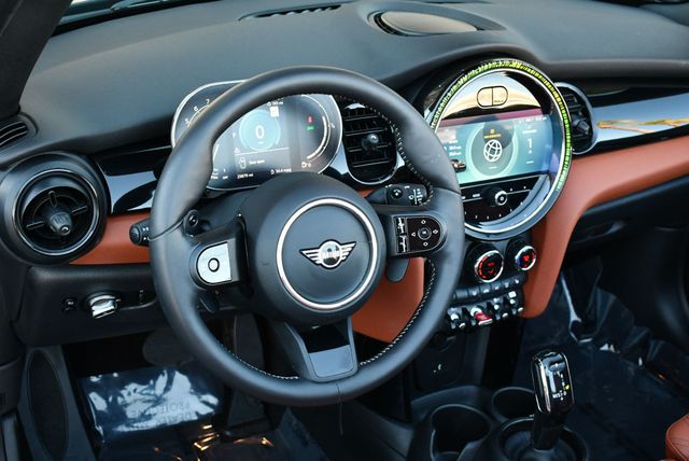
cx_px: 344
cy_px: 230
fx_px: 958
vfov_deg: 27.0
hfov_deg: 39.6
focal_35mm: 50
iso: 800
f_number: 4
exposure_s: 1/250
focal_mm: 25
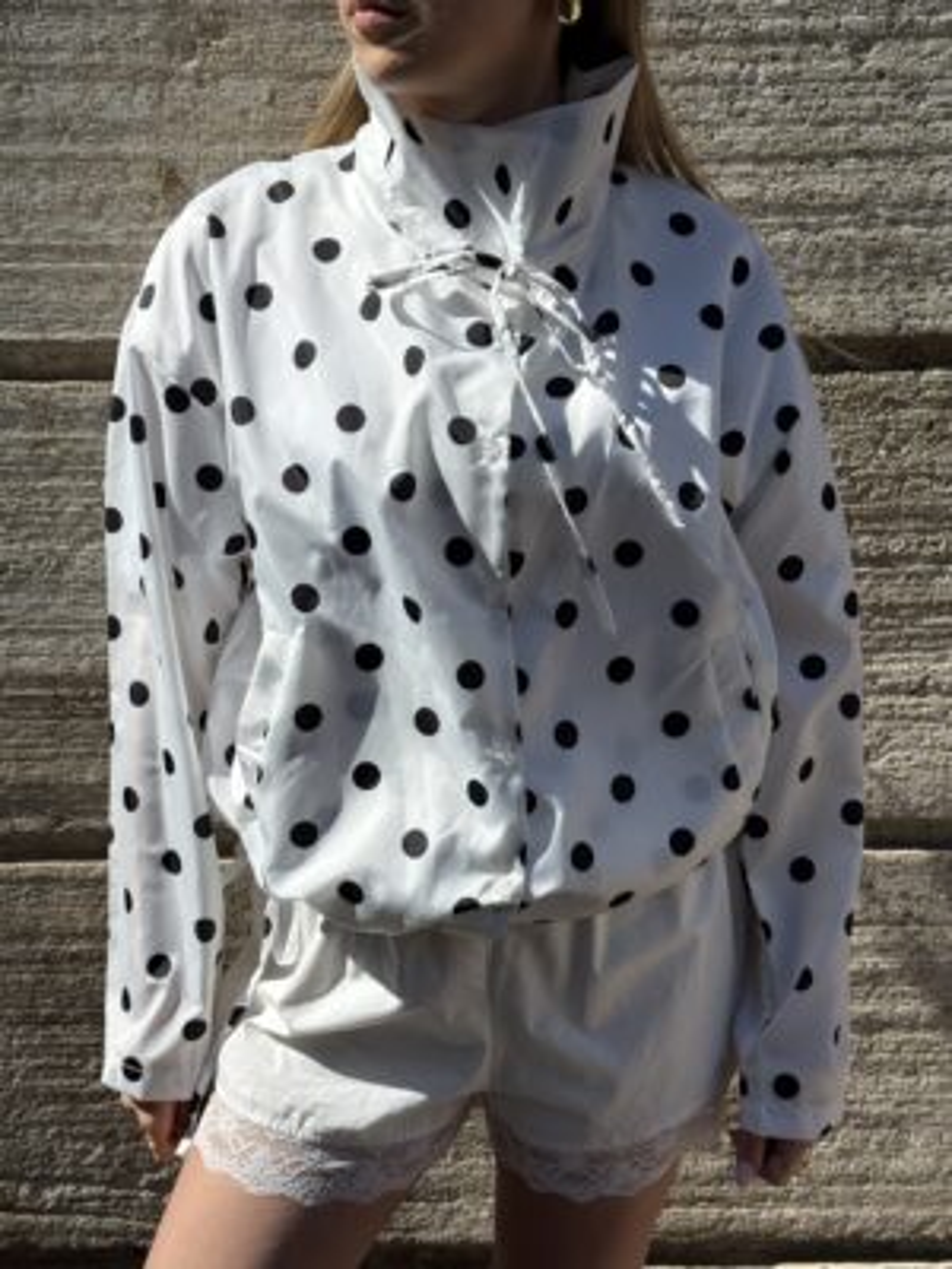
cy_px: 634
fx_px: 1760
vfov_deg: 39.7
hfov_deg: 30.3
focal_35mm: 48
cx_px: 476
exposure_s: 1/7143
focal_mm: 6.76
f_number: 1.78
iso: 80
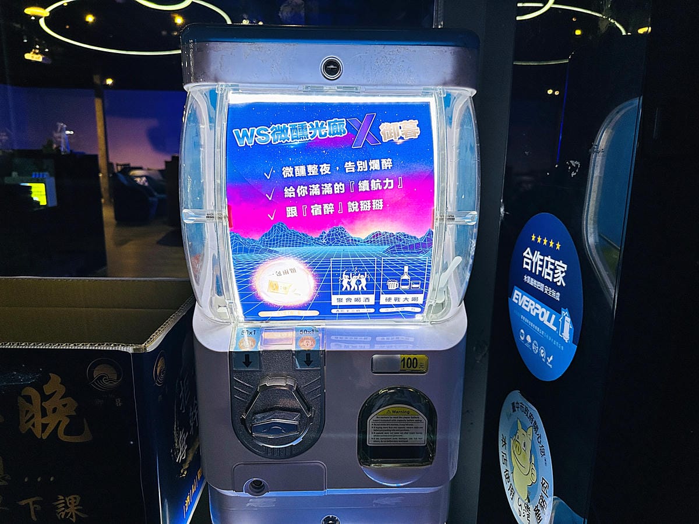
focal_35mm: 24
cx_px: 350
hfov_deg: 71.6
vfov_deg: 56.8
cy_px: 262
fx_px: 485
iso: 125
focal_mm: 6.86
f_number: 1.78
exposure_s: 1/60
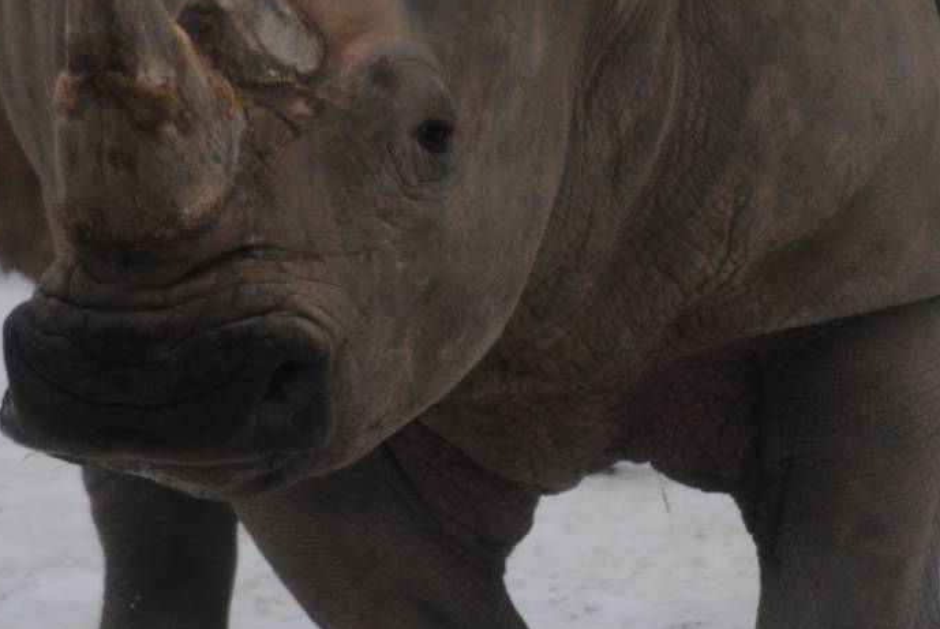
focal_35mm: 1045
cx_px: 287
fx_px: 27314
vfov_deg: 1.3
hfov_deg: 2.0
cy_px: 87
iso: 360
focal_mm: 300
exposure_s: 1/500
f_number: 5.6
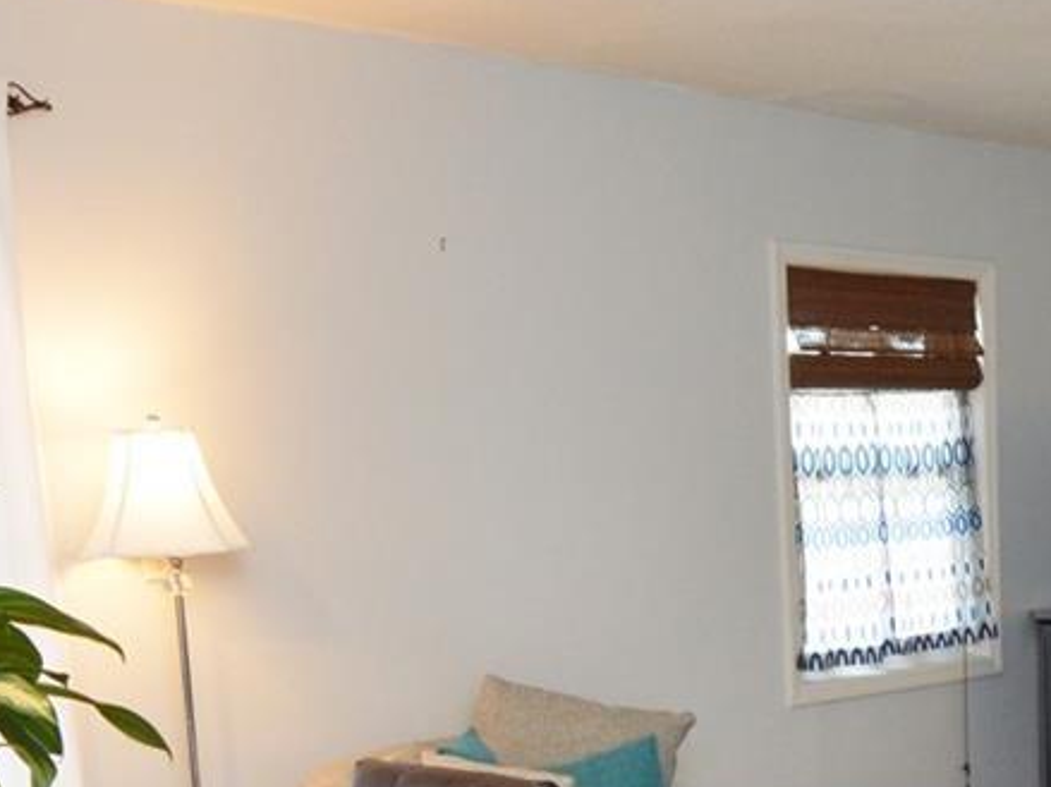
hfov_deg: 28.7
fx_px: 1912
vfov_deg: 22.1
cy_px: 855
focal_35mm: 63
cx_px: 1061
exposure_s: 1/60
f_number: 4
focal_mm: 12
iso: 720
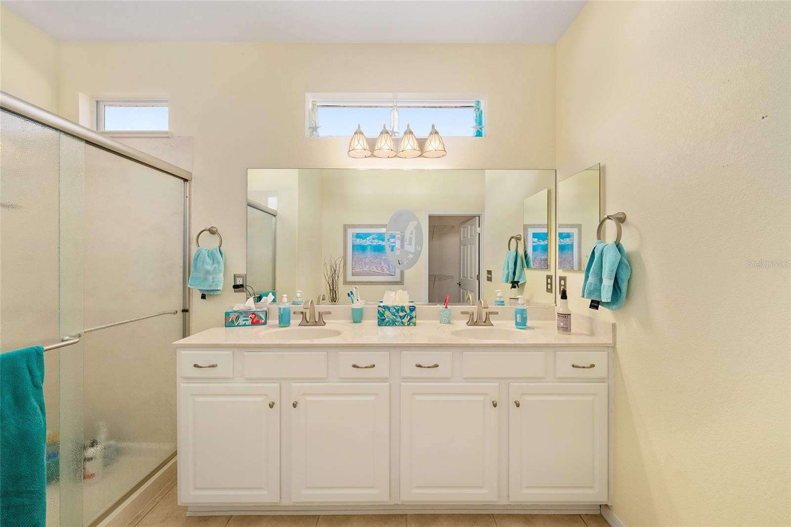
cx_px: 396
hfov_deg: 104.3
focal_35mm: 14
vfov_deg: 81.2
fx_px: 308
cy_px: 264
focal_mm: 14
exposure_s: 1/30
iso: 400
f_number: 8
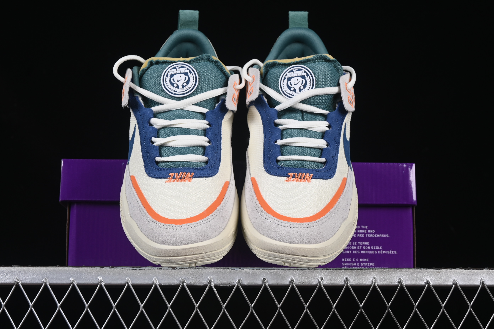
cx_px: 247
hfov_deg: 27.0
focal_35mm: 75
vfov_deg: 18.2
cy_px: 164
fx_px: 1029
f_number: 8
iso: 160
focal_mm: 50
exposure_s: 1/80
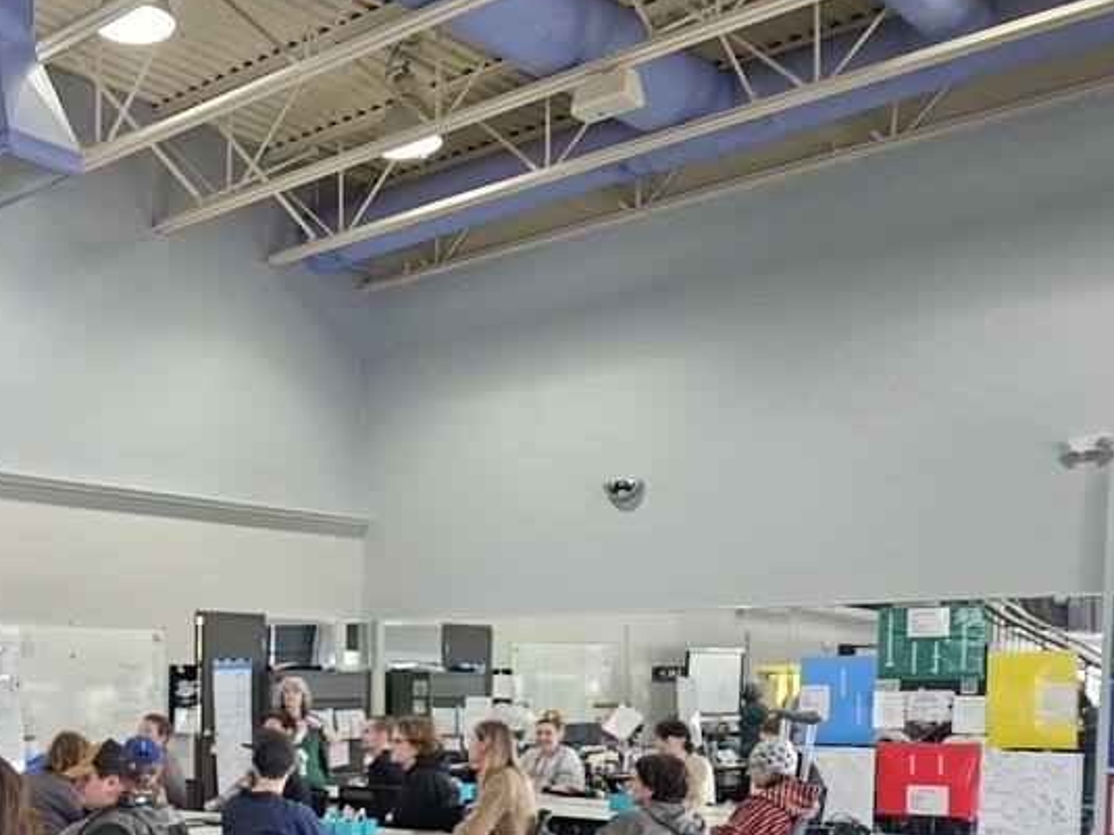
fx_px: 1416
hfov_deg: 39.5
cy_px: 775
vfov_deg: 31.1
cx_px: 85
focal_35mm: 44
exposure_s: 1/120
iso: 800
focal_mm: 5.4
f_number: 1.8
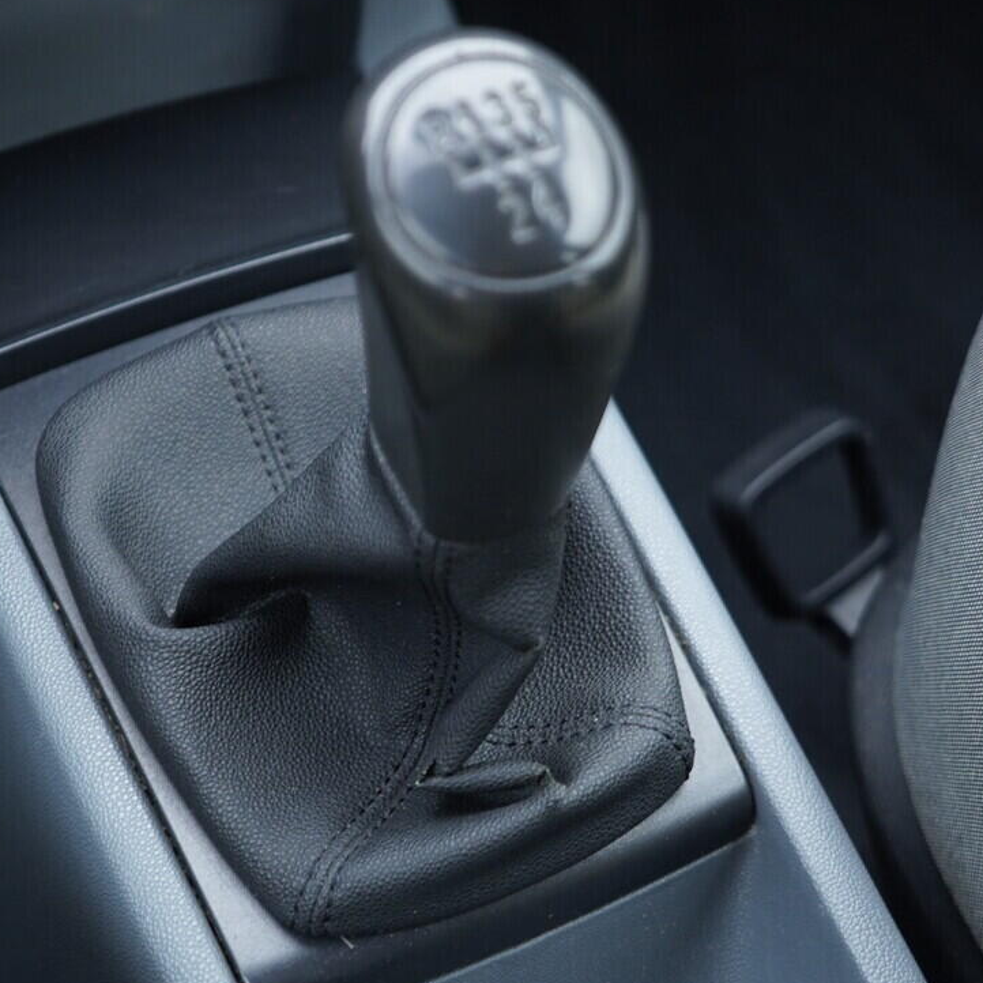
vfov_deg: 28.1
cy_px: 568
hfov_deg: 28.1
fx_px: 1960
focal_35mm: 61
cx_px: 392
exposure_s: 1/40
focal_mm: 24
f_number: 2.8
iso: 400
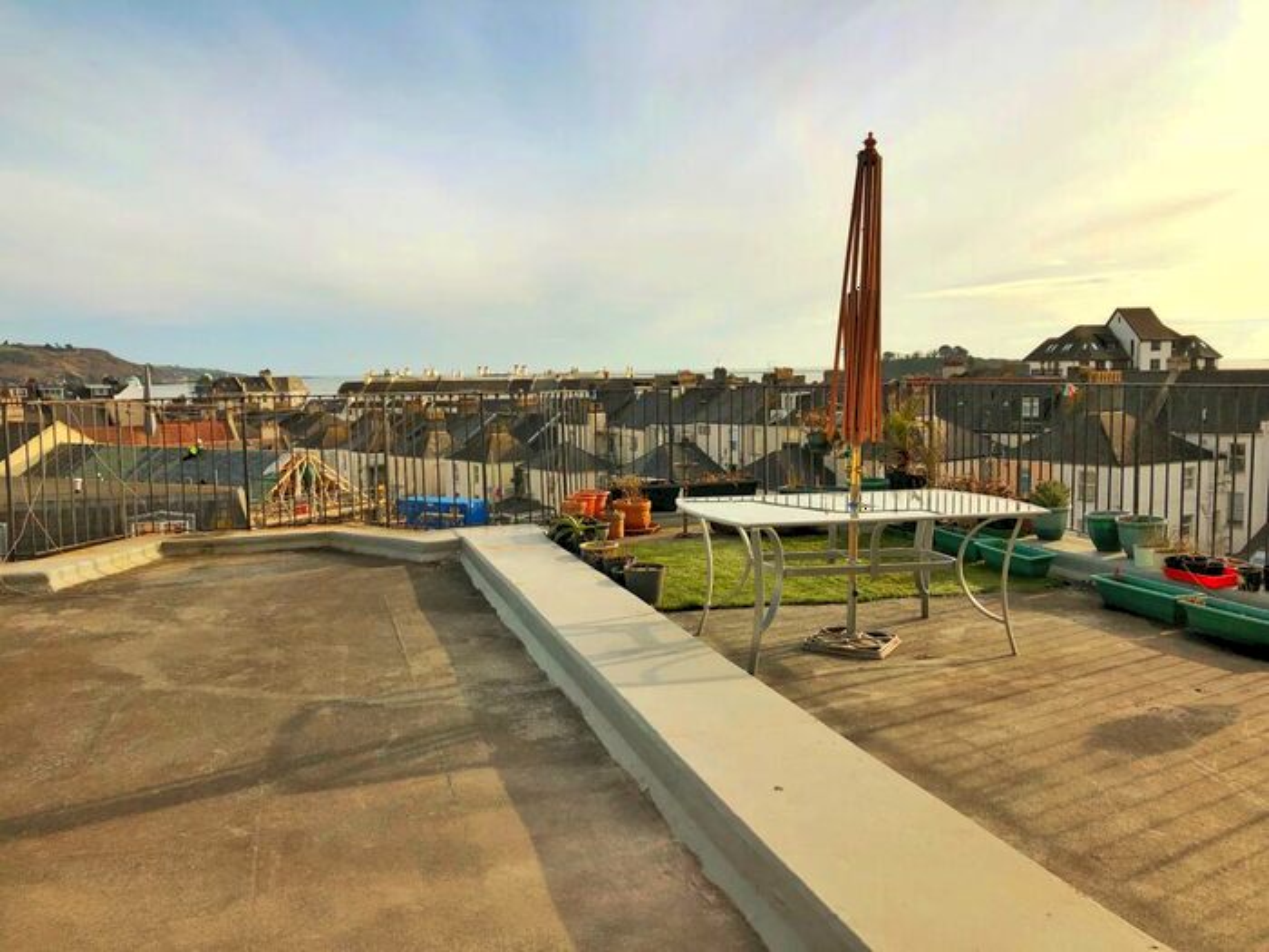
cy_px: 476
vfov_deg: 49.7
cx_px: 634
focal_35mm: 28
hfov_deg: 63.4
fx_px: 1026
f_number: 1.8
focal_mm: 4
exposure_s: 1/2183
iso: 20
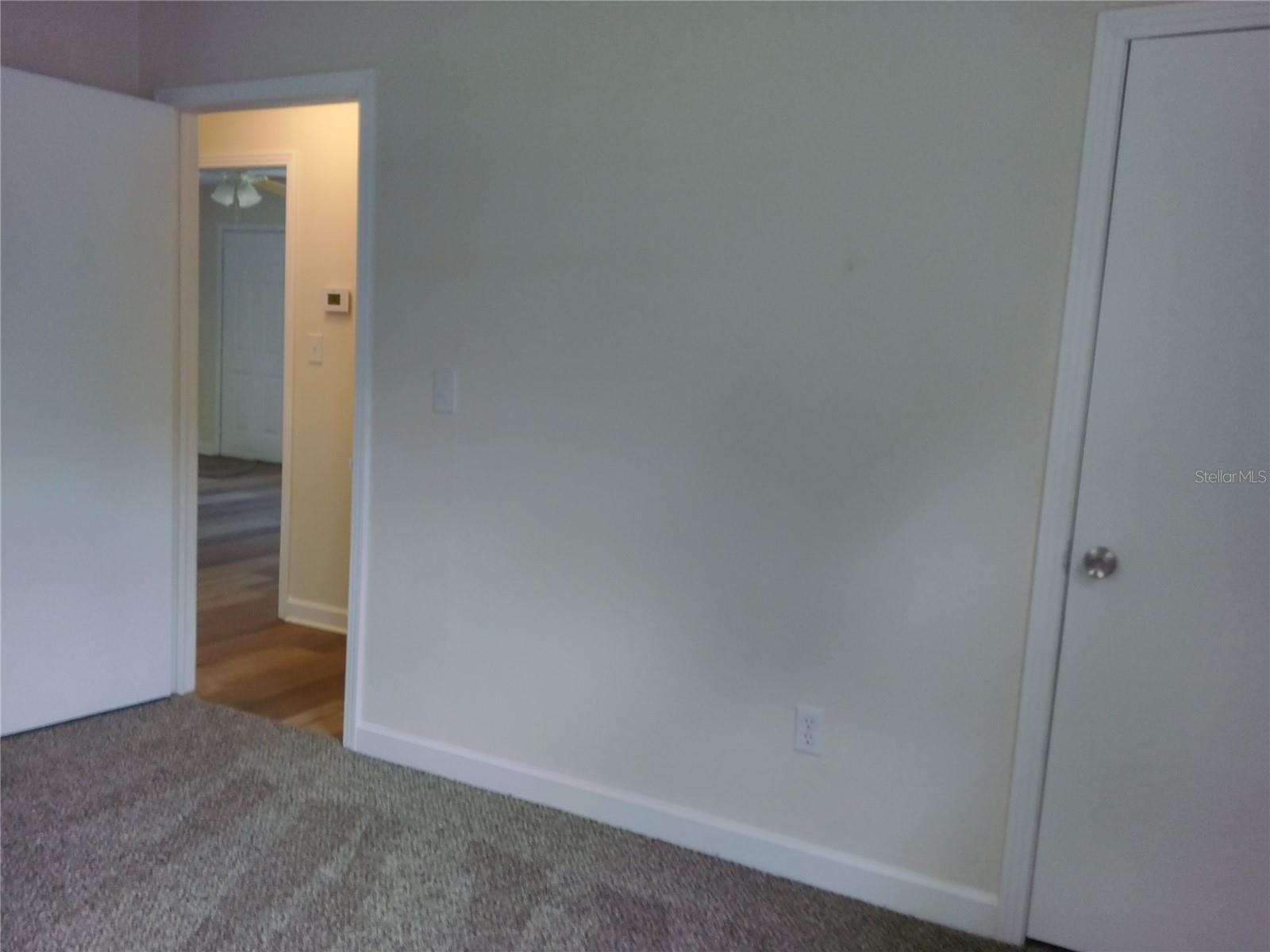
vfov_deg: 49.7
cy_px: 476
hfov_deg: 63.4
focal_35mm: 28
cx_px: 635
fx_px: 1027
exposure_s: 1/40
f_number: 2.65
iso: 94
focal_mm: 3.69
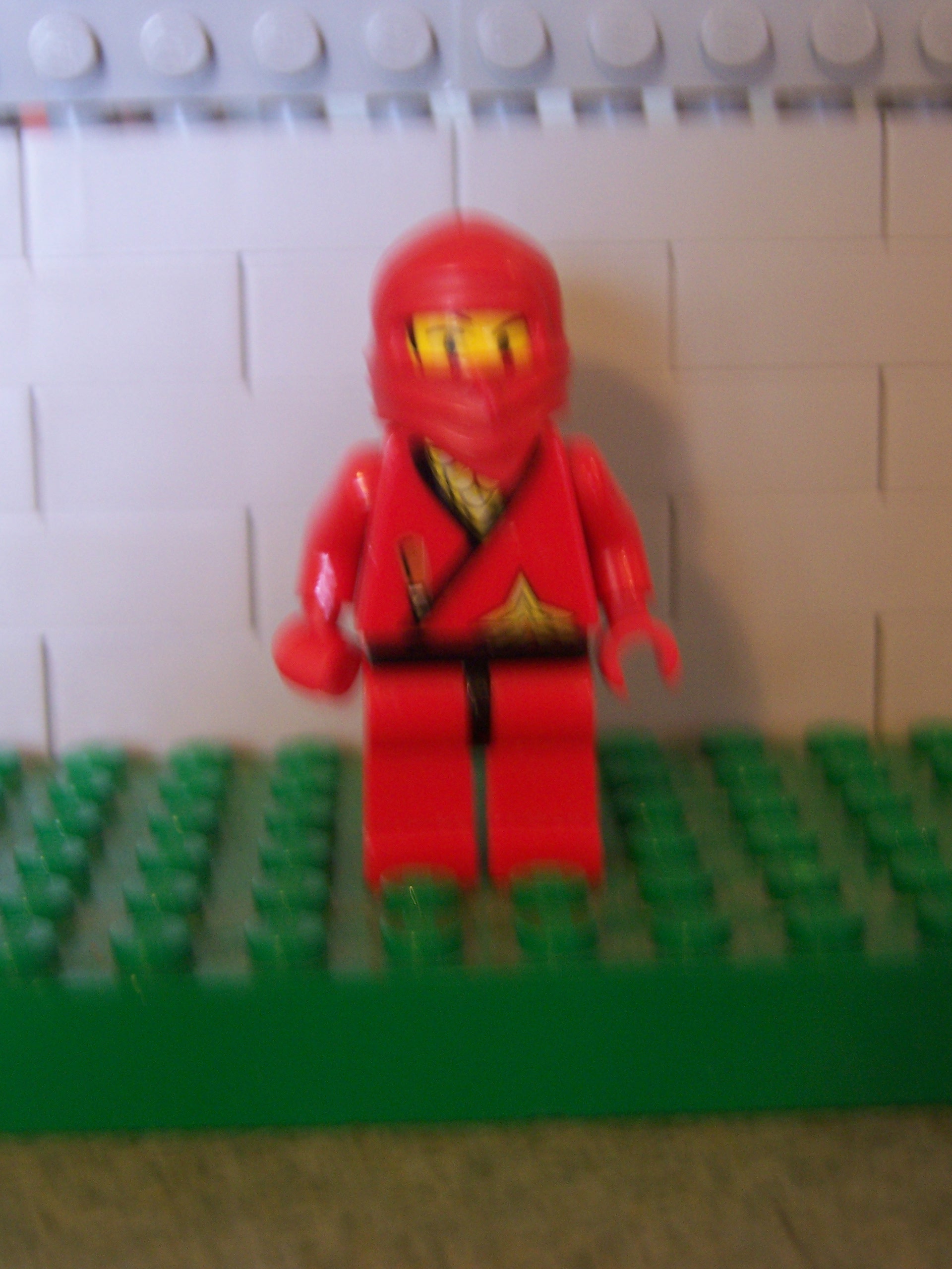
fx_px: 2420
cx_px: 476
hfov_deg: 22.3
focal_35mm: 66
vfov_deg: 29.4
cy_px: 634
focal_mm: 11
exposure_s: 1/8
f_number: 4
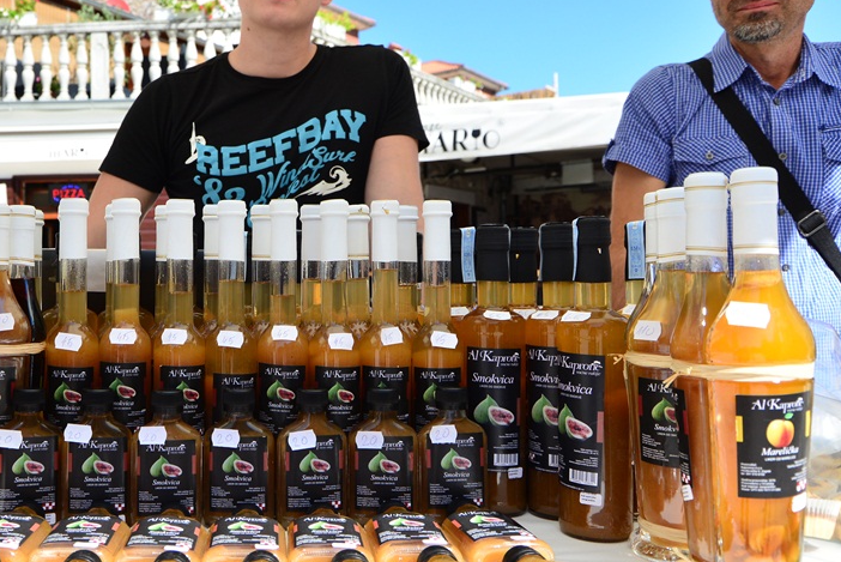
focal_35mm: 35
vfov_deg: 37.9
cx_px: 248
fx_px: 818
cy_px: 262
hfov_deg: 52.8
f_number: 7.1
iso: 640
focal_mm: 24
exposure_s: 1/1250
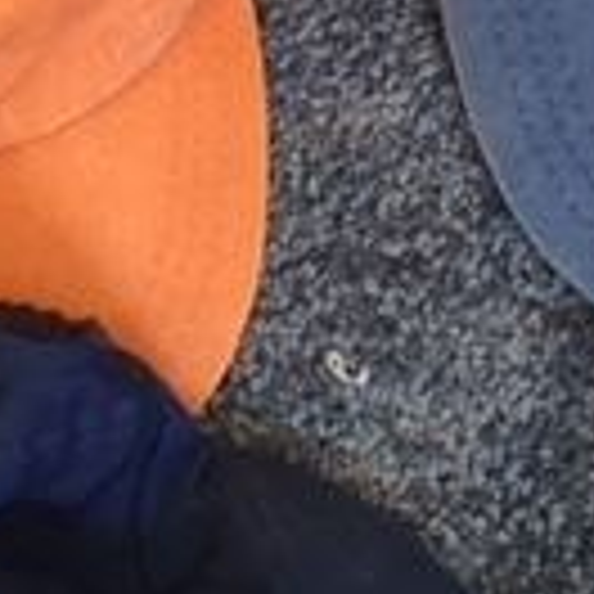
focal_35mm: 124
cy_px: -220
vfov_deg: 13.5
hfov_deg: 14.0
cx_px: 518
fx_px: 2407
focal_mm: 4.15
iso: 125
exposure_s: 1/30
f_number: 2.2
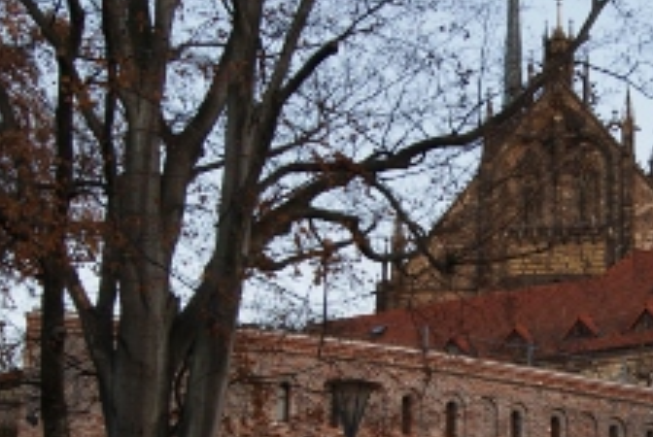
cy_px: 344
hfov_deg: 24.4
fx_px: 1471
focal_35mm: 81
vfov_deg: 16.8
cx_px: 571
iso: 100
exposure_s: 1/60
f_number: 6.3
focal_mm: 22
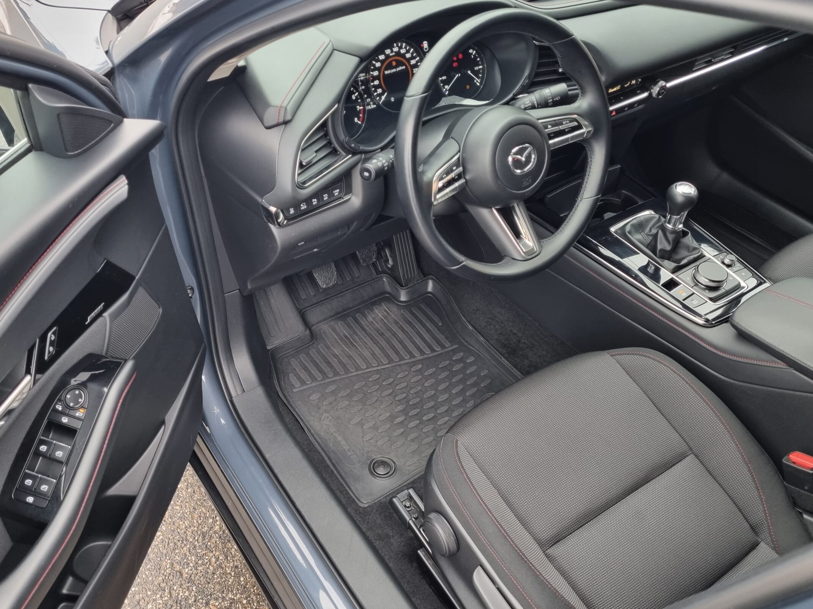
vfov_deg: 45.4
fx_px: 728
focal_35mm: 31
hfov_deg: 58.2
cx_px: 364
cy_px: 329
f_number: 1.8
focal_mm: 5.4
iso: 200
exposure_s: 1/100
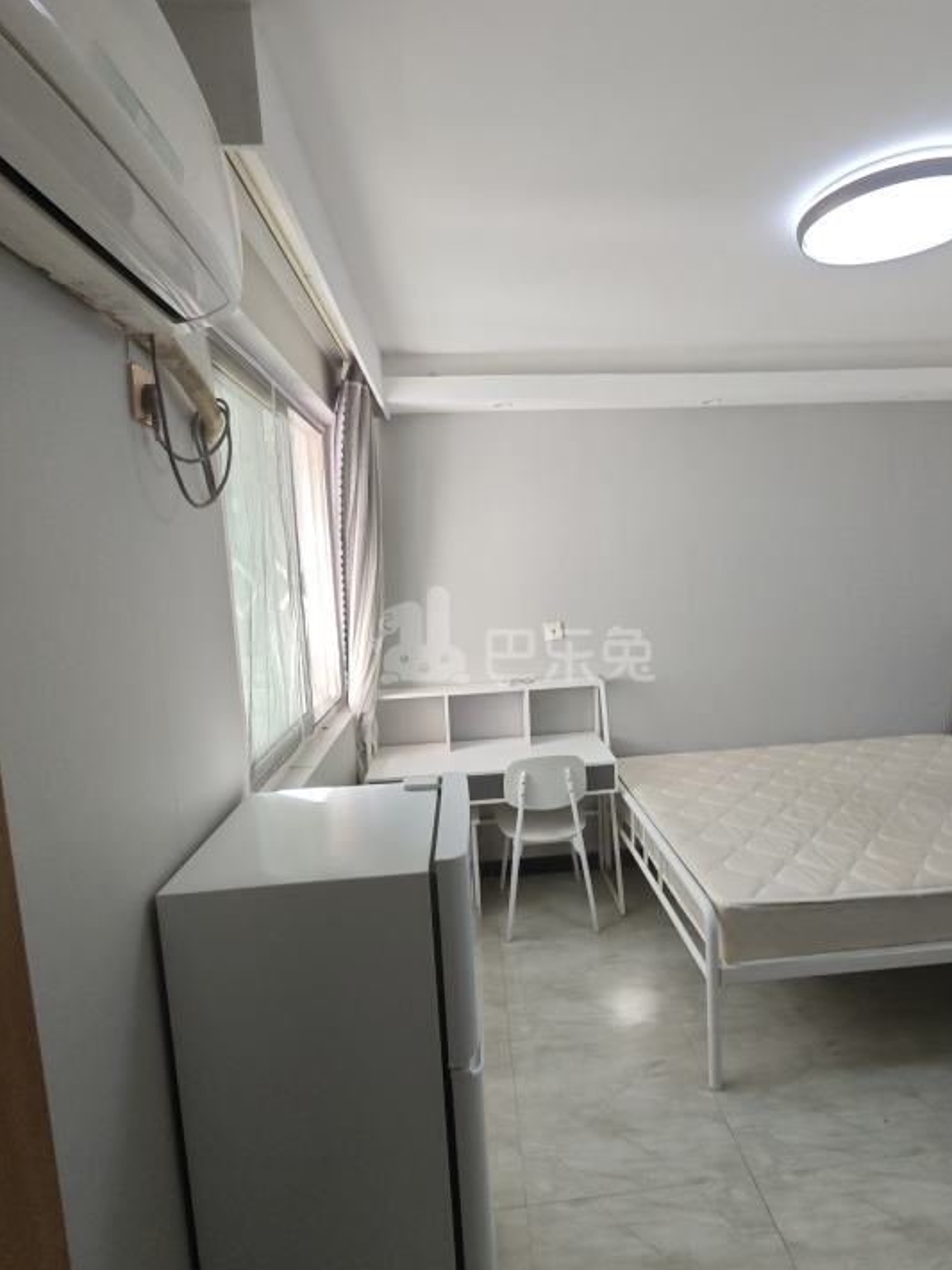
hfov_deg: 71.5
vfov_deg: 87.8
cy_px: 637
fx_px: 660
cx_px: 513
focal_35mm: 18
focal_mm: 2.03
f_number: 1.8
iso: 50
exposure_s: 1/66.7
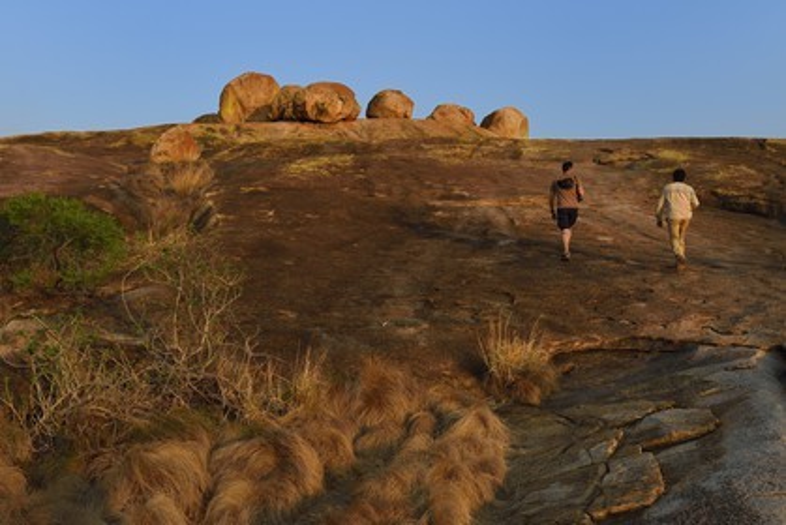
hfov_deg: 48.4
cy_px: 262
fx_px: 874
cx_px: 393
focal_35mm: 40
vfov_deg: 33.5
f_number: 13
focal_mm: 40
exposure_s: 1/200
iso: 400
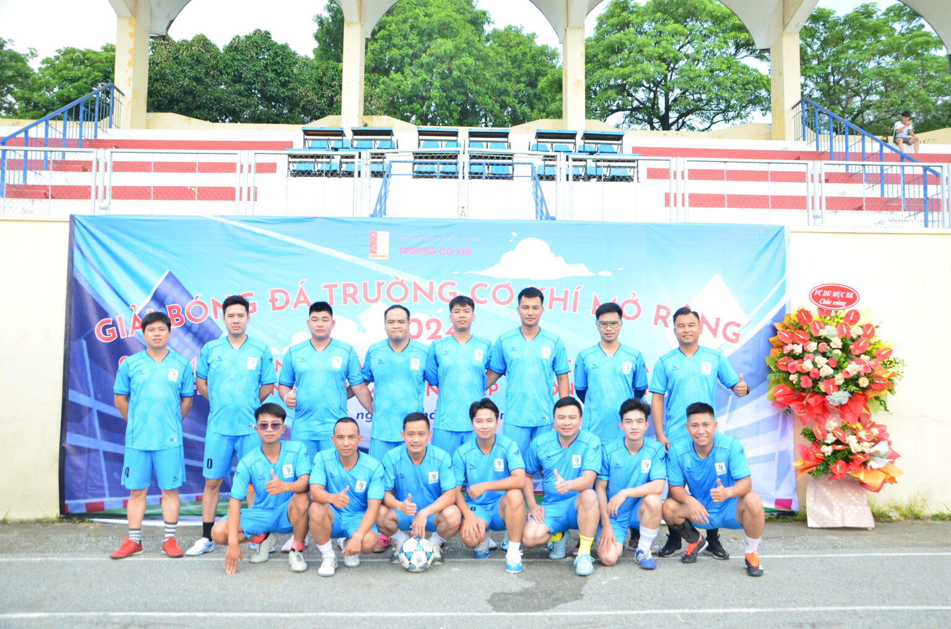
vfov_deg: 41.5
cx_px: 476
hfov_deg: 59.6
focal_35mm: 32
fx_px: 830
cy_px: 314
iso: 100
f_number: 5.6
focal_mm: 21
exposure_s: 1/125
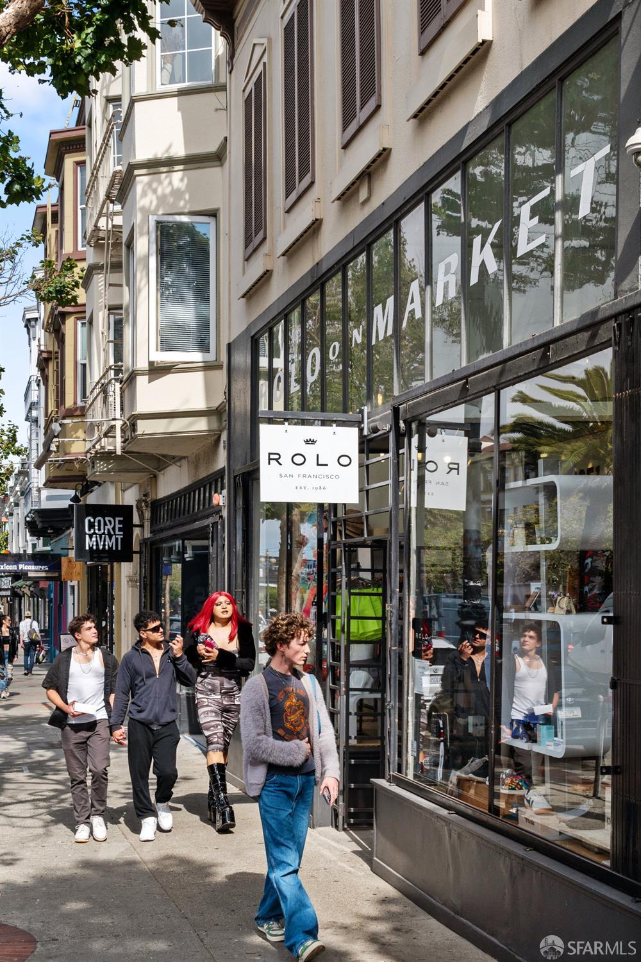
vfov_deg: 43.6
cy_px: 481
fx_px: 1202
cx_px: 320
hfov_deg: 29.9
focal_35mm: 45
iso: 400
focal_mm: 30.5
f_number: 9
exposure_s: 1/800
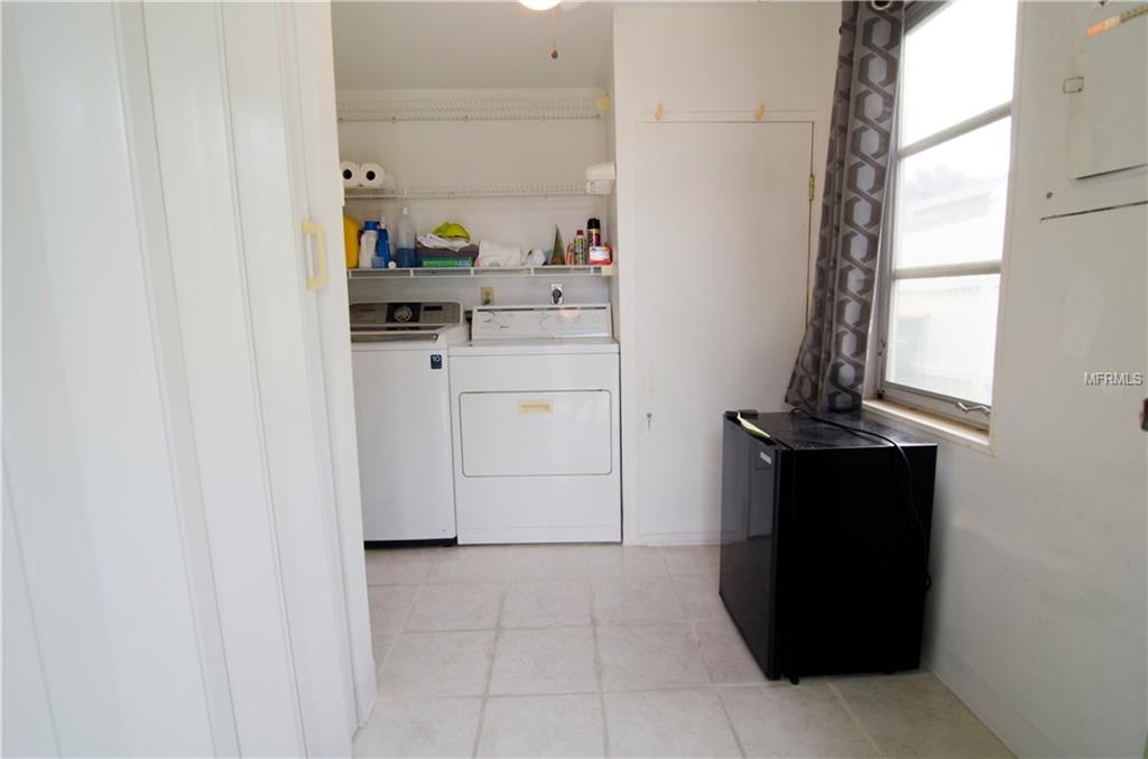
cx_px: 574
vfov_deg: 69.3
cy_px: 380
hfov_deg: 92.6
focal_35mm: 17
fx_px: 549
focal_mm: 11.5
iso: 220
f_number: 5.6
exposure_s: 1/125
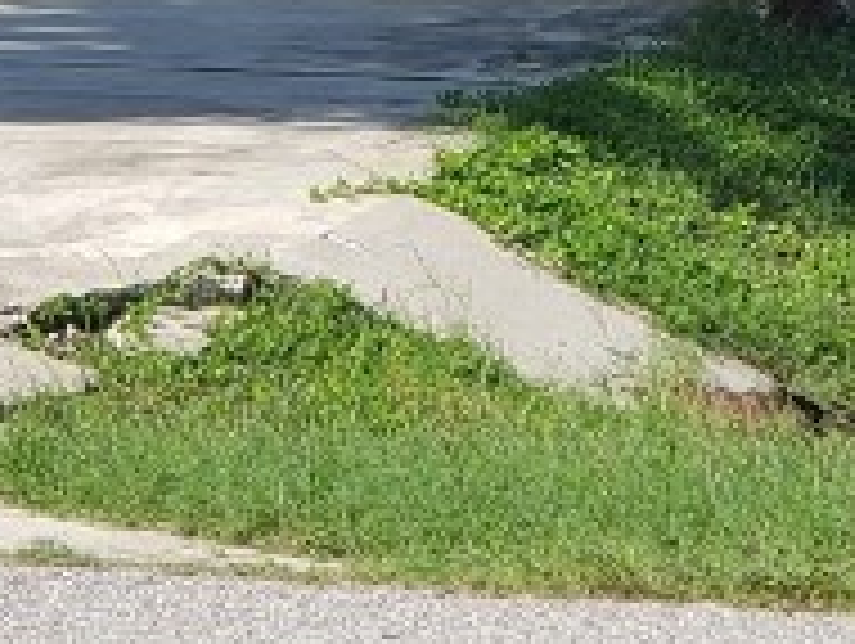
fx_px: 6925
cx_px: 904
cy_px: -811
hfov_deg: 7.0
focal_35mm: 280
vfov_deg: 5.2
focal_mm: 6
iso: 32
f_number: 2.4
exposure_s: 1/645
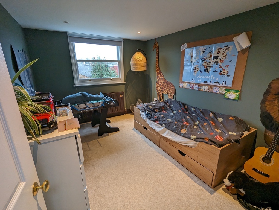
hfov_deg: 94.4
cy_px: 105
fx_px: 129
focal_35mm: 16
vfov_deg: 78.2
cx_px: 140
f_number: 2.2
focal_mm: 2.35
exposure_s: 1/63.5
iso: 191
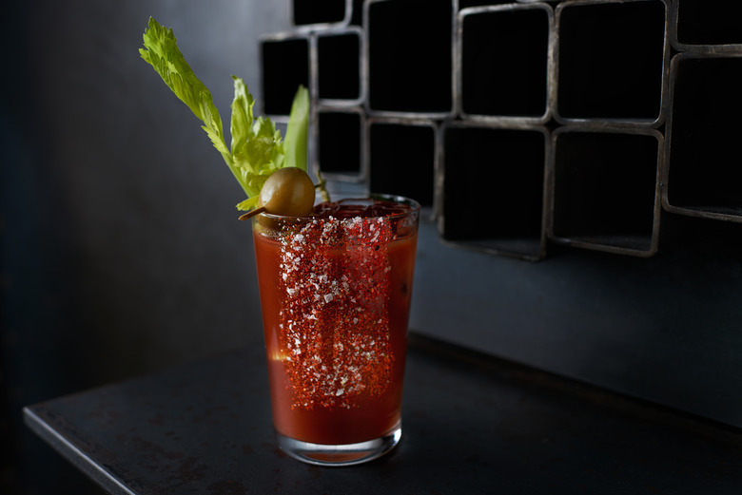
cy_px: 248
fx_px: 722
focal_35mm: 35
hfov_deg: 54.4
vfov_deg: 37.9
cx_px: 371
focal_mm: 35
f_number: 3.5
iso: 160
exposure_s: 1/200
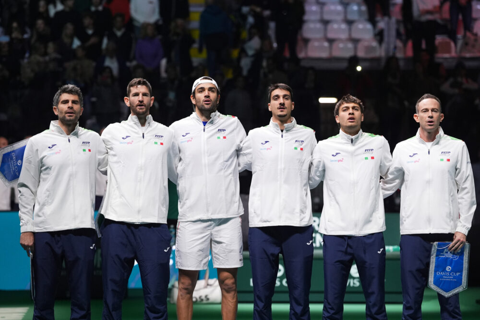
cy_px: 160
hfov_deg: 15.7
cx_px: 240
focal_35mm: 131
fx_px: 1746
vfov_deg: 10.5
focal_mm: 131
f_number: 3.2
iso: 2500
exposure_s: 1/1000
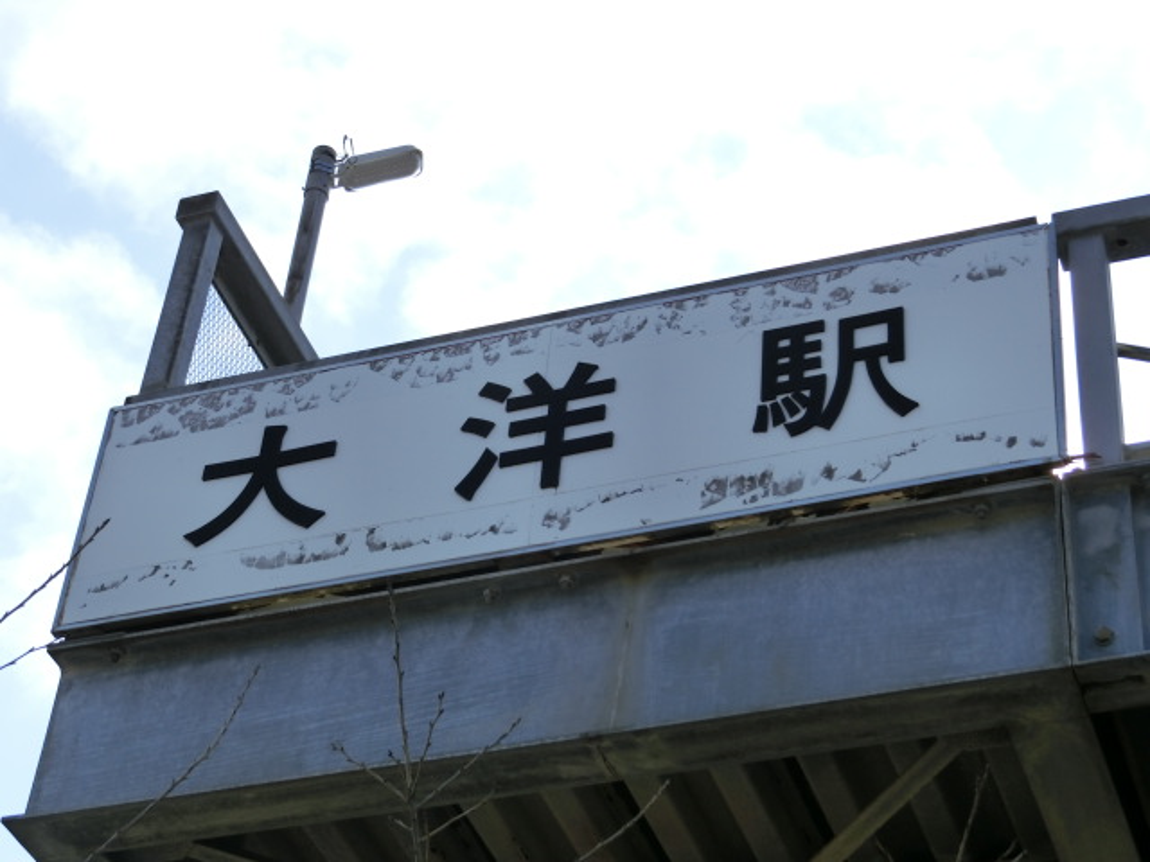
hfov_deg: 24.4
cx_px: 575
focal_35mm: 80
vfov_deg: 18.4
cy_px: 431
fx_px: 2658
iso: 80
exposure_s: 1/500
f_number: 5.4
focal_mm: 14.3
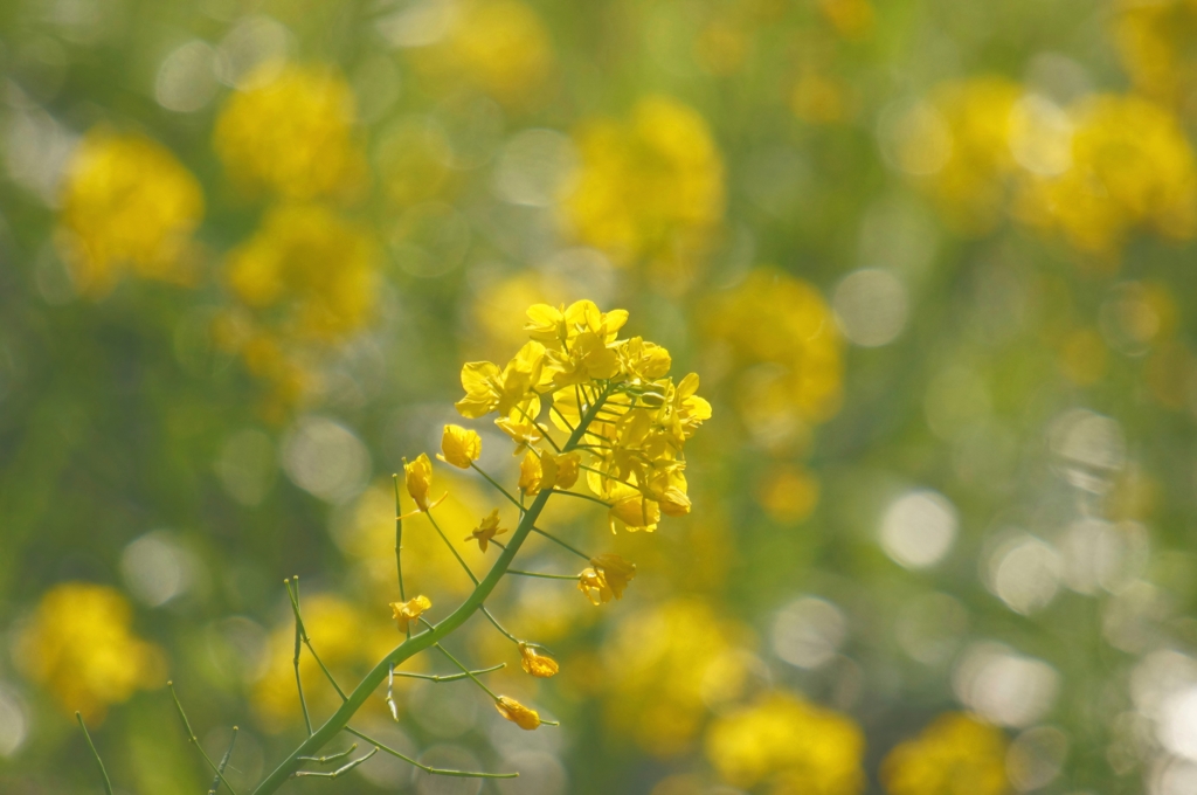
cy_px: 398
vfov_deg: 4.4
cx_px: 598
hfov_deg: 6.5
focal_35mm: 315
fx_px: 10460
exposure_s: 1/2000
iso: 800
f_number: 7.1
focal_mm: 210
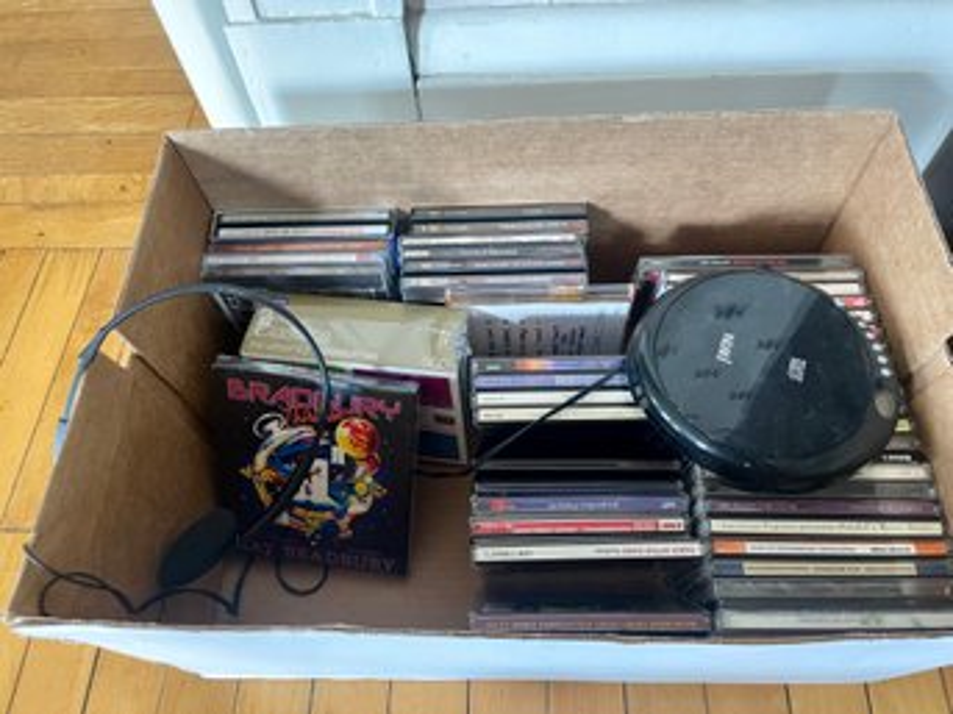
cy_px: 357
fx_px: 716
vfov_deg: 53.0
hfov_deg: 67.3
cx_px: 476
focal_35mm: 26
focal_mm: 4.2
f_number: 1.6
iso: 640
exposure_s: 1/30
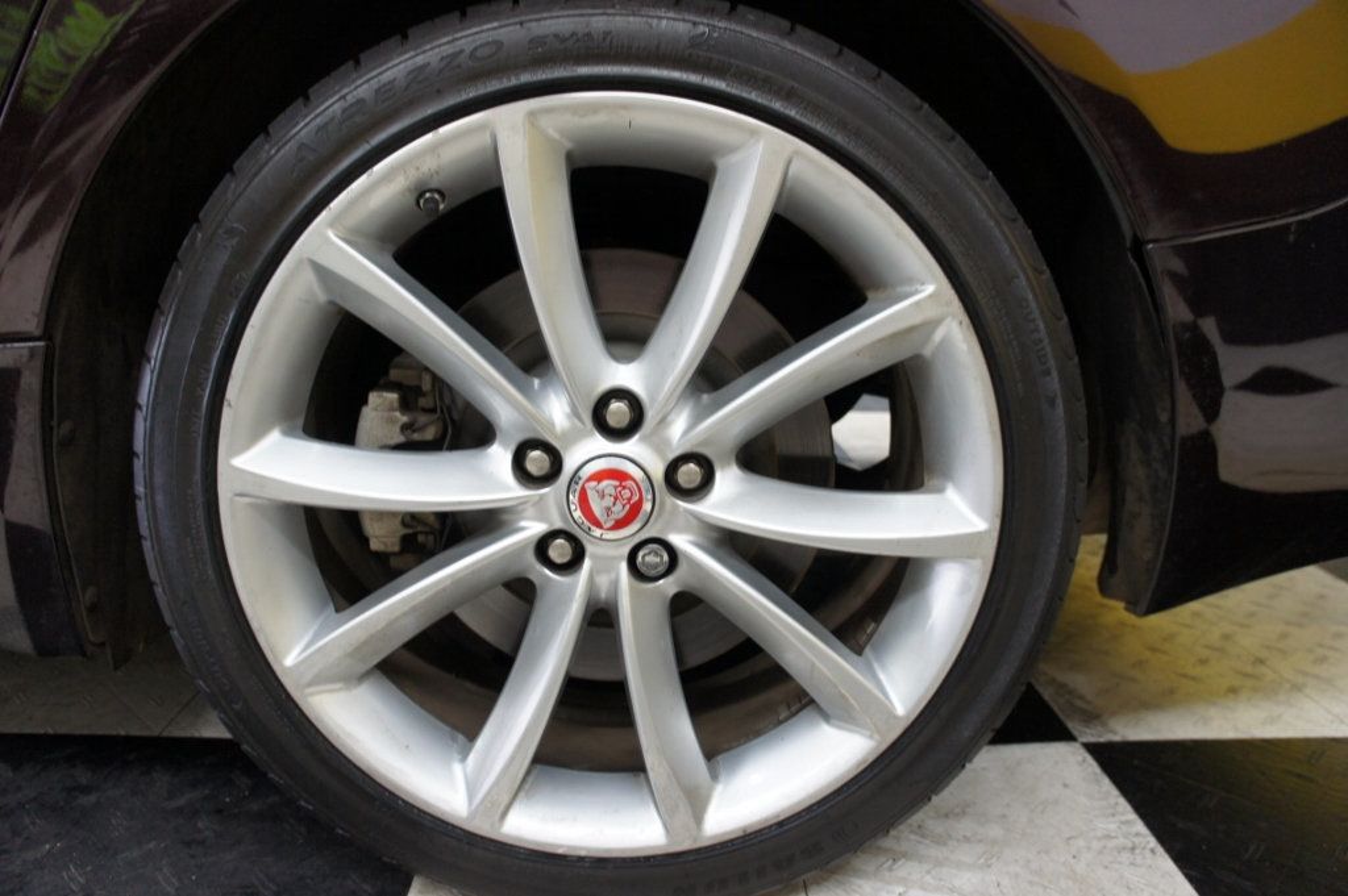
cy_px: 448
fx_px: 1010
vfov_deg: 47.9
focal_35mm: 27
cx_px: 674
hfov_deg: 67.4
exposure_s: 1/30
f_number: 3.5
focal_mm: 18
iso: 640
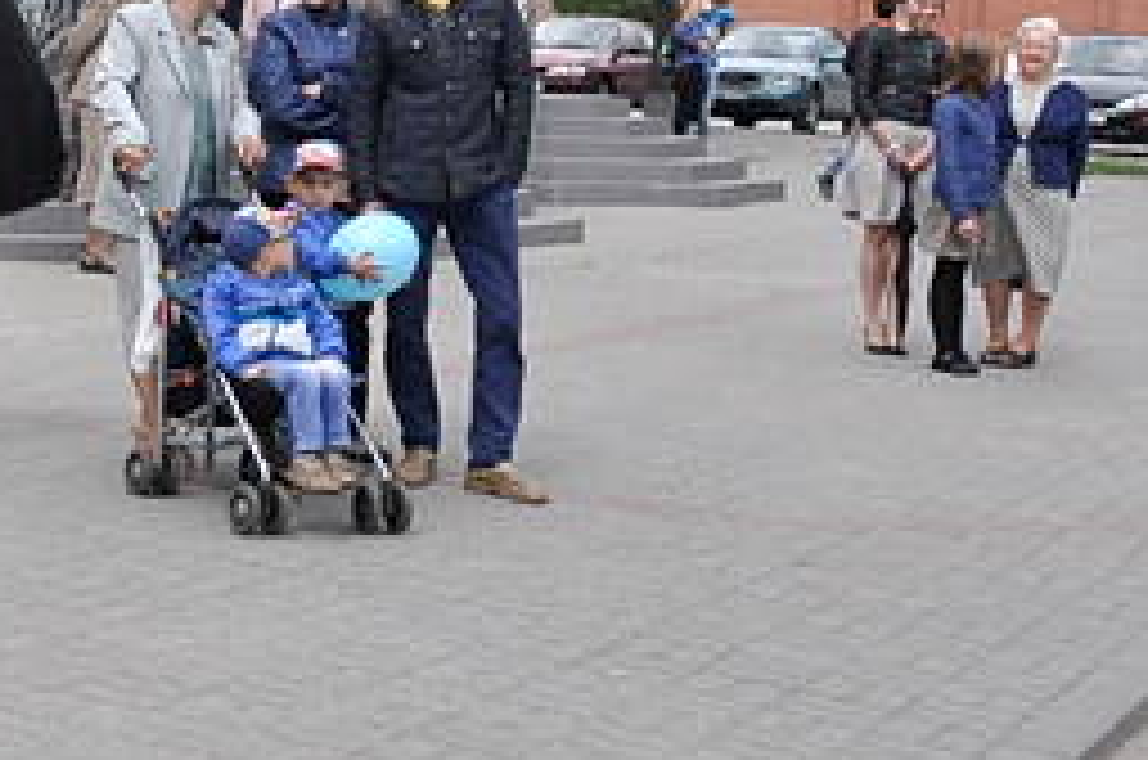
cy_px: 506
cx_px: -378
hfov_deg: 20.5
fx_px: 2865
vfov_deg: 15.1
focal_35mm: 90
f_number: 11
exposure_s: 1/800
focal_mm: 18
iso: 1250
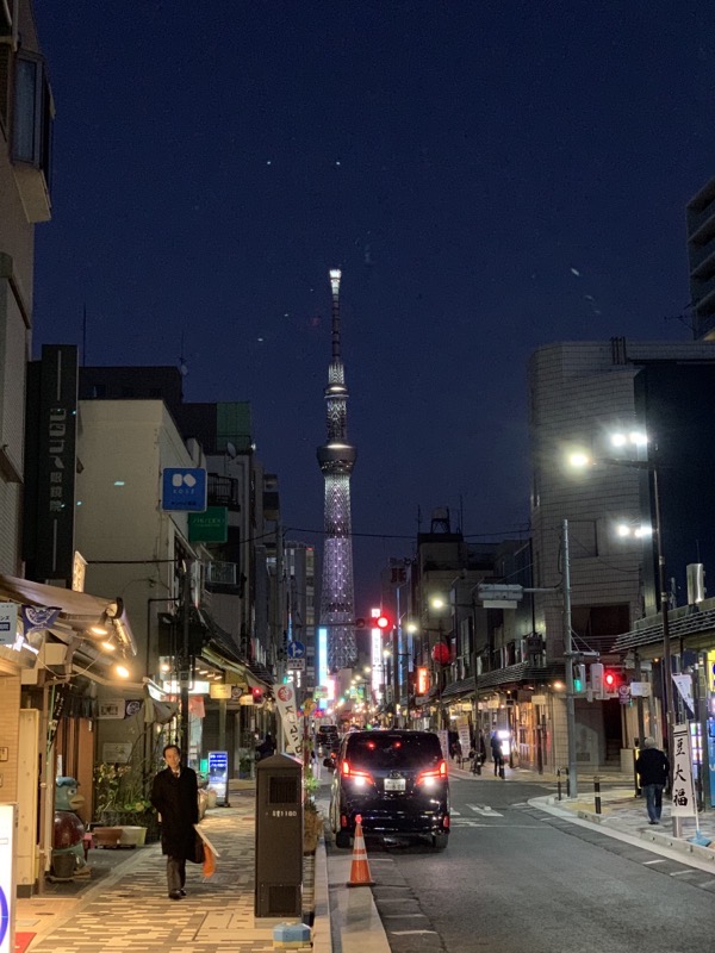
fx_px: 1432
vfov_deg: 36.8
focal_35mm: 52
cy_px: 476
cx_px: 358
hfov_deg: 28.0
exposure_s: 1/33
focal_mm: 6
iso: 400
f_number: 2.4
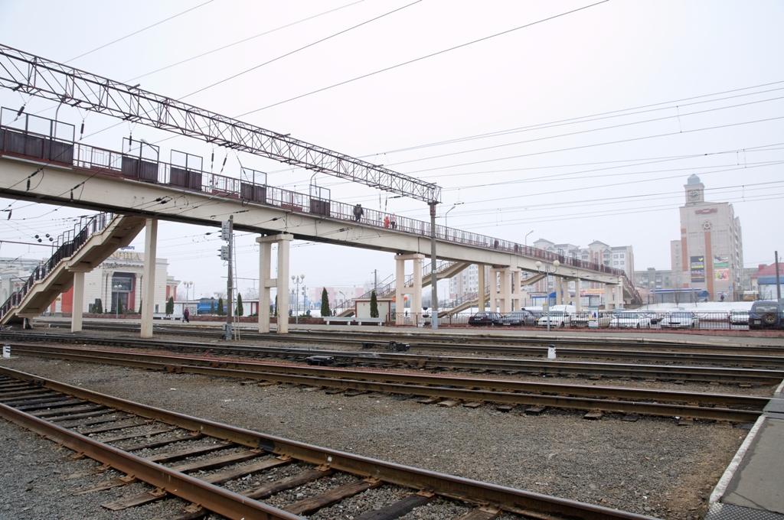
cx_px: 392
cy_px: 260
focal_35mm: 24
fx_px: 522
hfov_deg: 73.8
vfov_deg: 53.0
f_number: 7.1
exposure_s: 1/50
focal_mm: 16
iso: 100
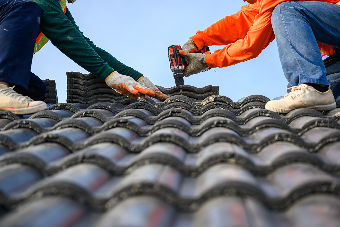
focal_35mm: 70
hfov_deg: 28.8
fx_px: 661
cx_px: 170
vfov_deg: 19.5
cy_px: 114
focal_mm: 70
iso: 100
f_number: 3.5
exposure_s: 1/250
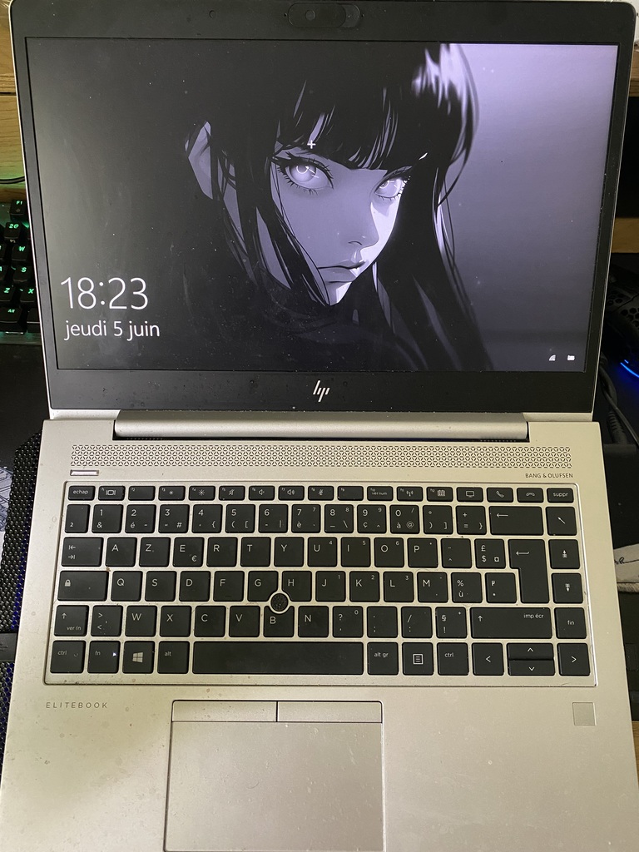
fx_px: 640
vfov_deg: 67.3
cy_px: 426
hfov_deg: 53.1
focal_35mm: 26
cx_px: 320
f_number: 1.8
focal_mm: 4.25
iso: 500
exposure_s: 1/60
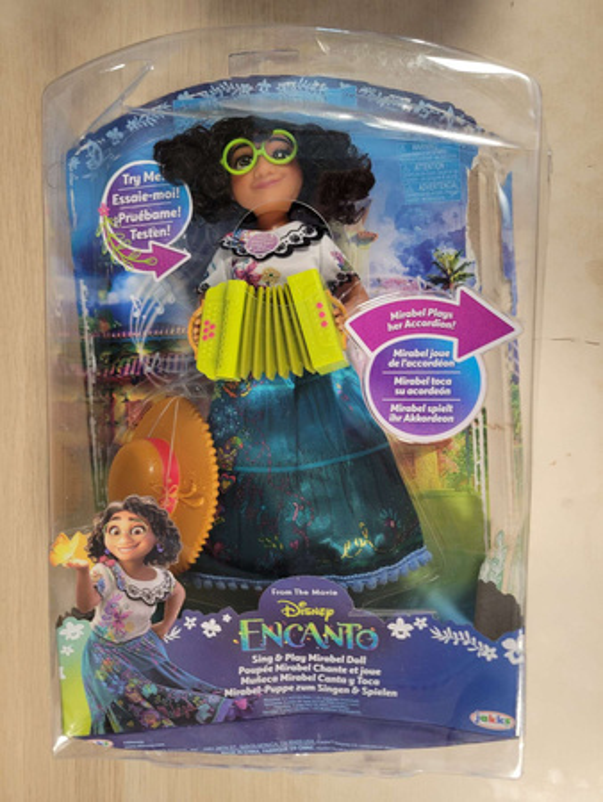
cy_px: 401
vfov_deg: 67.3
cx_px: 302
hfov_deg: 53.1
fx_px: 603
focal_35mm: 26
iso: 160
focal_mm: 5.4
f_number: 1.8
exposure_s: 1/50
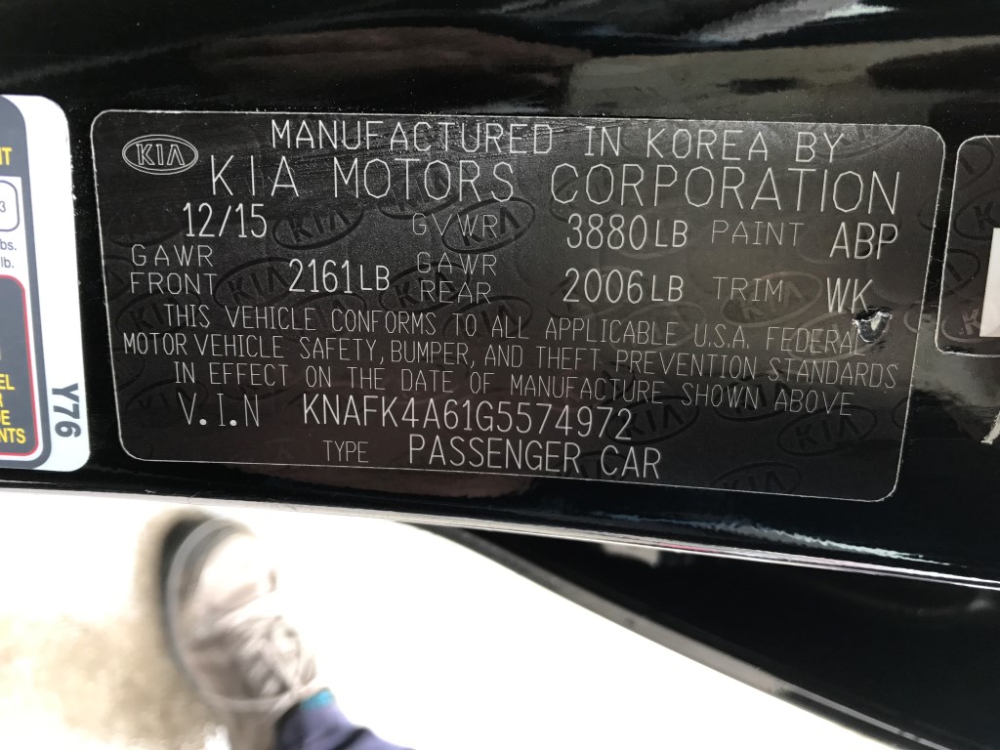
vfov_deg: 49.7
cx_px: 500
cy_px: 375
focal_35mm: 28
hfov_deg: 63.4
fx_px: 809
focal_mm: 3.99
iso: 40
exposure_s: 1/90
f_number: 1.8
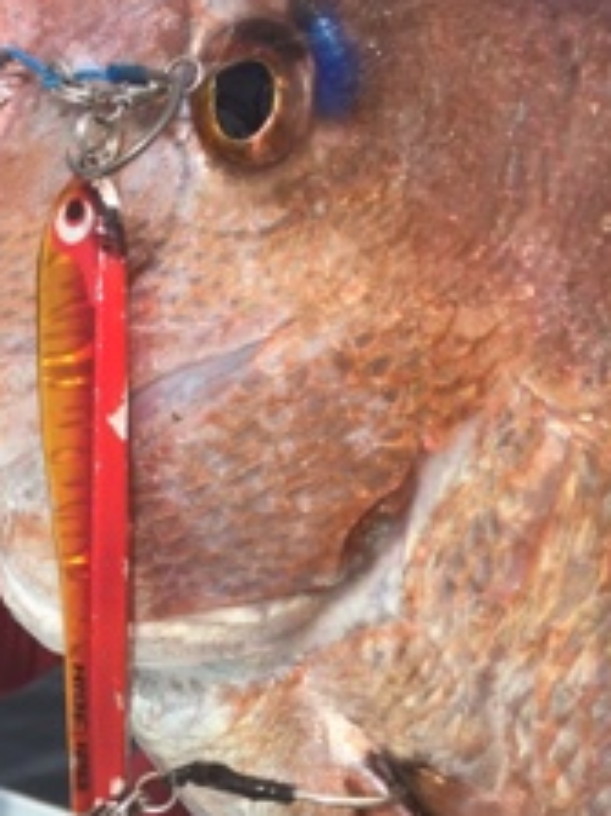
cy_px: 476
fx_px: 1225
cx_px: 366
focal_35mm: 52
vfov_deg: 36.7
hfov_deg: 27.9
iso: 25
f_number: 2.2
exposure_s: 1/1672
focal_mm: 4.15
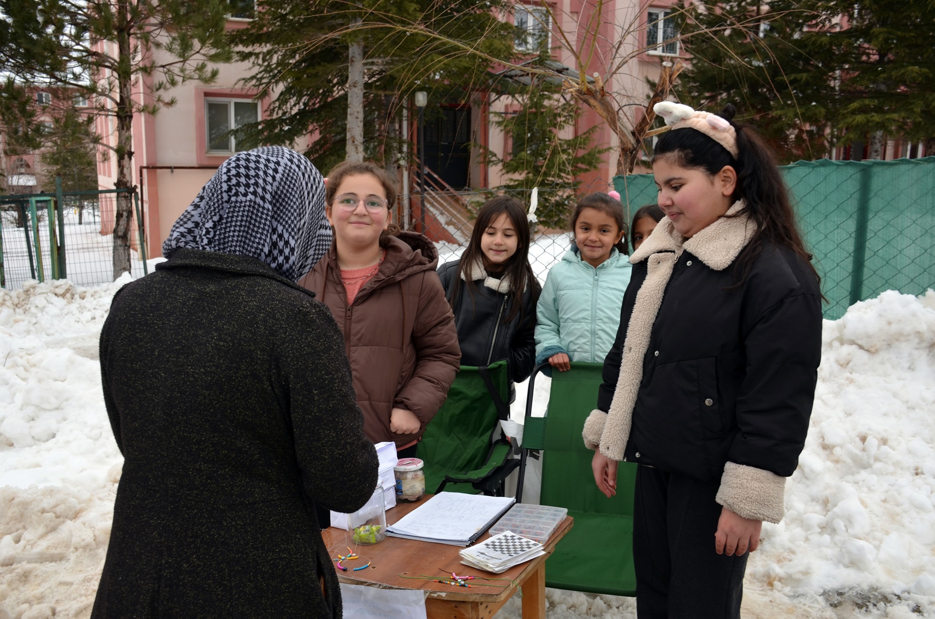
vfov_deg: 38.2
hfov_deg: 55.2
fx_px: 894
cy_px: 310
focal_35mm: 34
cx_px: 468
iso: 100
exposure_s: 1/160
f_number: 6.3
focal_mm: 23
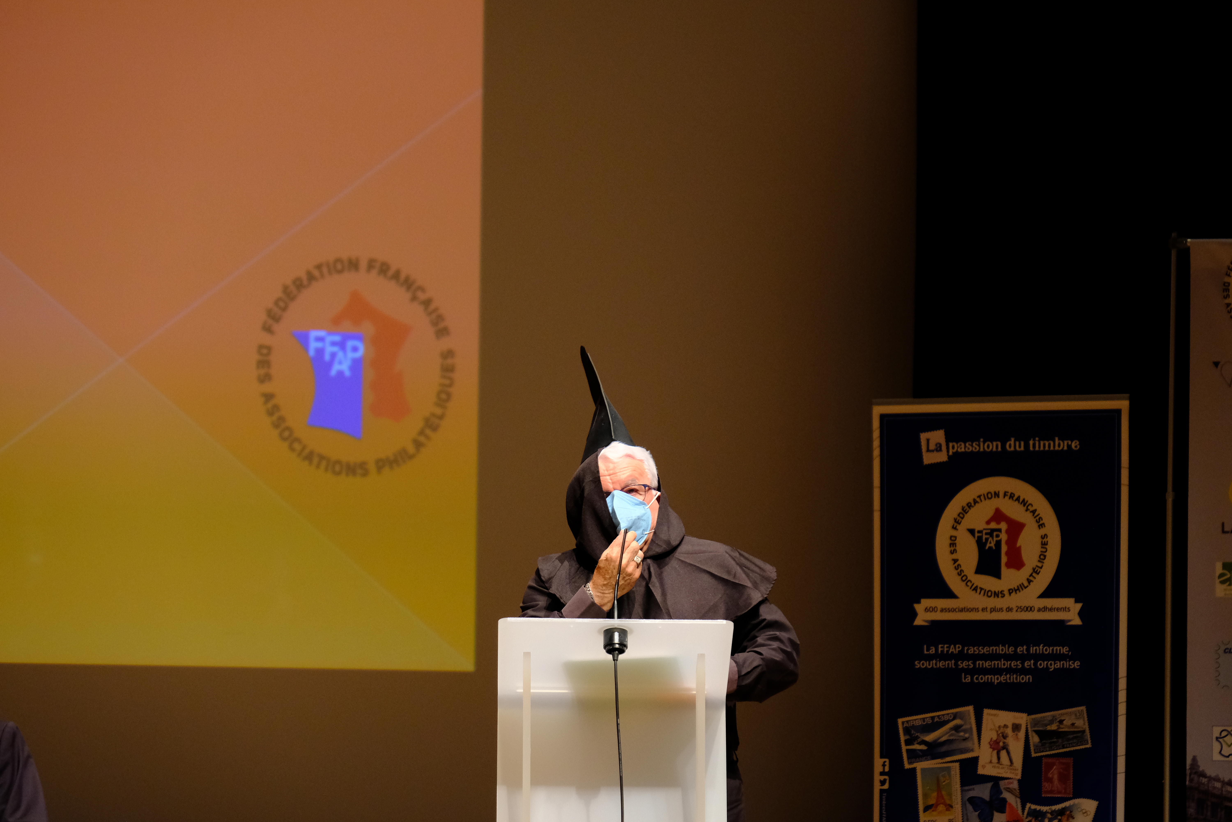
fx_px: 5338
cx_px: 616
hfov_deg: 13.2
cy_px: 411
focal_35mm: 156
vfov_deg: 8.8
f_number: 5.6
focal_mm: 104.2
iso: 2000
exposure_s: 1/56
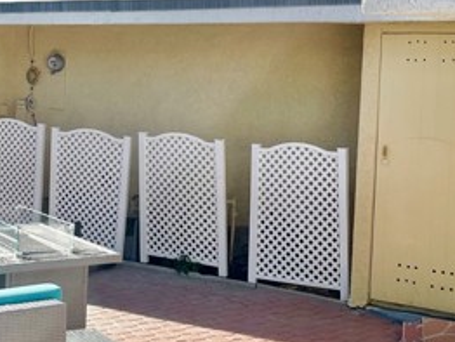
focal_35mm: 61
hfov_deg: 31.0
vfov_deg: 23.9
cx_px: 102
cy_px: 95
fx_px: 803
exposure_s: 1/2857
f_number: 1.6
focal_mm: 5.1
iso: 32
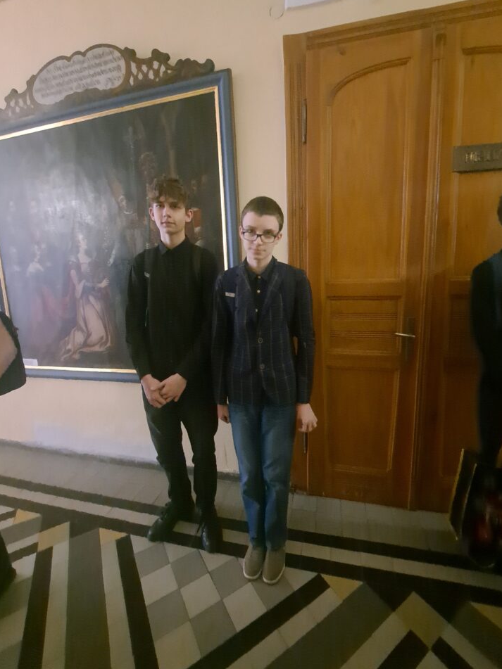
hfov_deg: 85.6
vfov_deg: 101.9
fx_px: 271
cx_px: 256
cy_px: 310
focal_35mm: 14
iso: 1600
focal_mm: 1.74
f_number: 2.2
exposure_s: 1/10
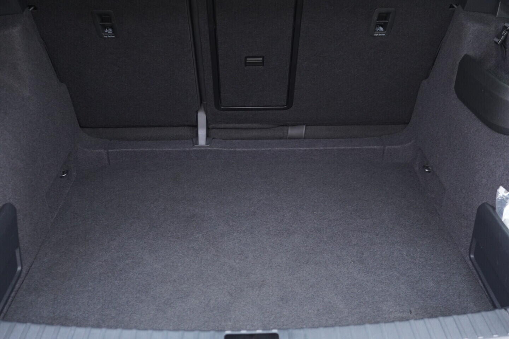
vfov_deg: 36.9
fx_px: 509
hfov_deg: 53.1
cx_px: 254
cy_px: 170
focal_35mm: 36
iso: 800
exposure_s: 1/40
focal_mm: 24
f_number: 2.8
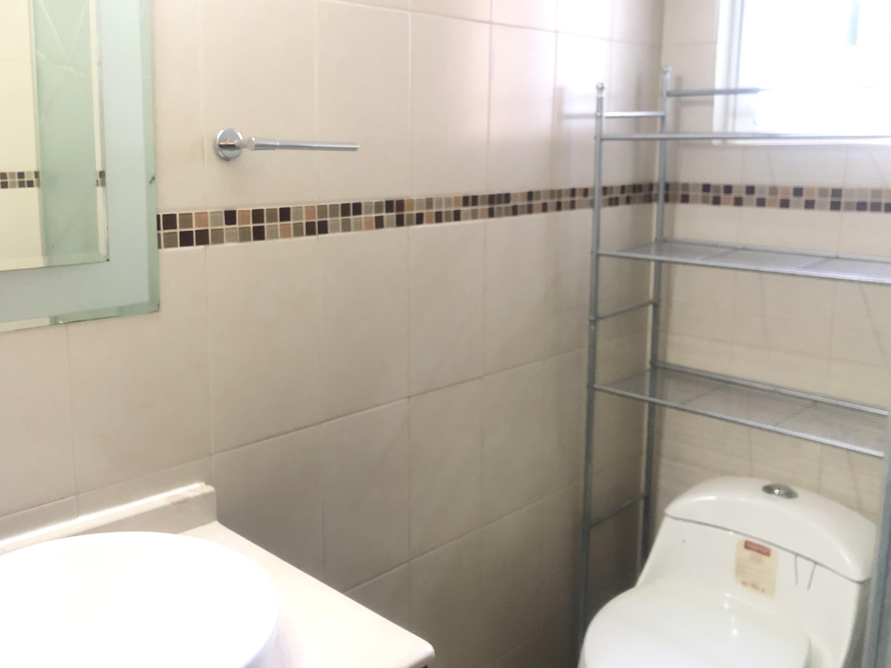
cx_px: 367
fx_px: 849
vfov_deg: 42.8
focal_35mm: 33
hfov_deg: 55.0
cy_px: 287
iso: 100
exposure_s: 1/11
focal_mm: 4
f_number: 1.8
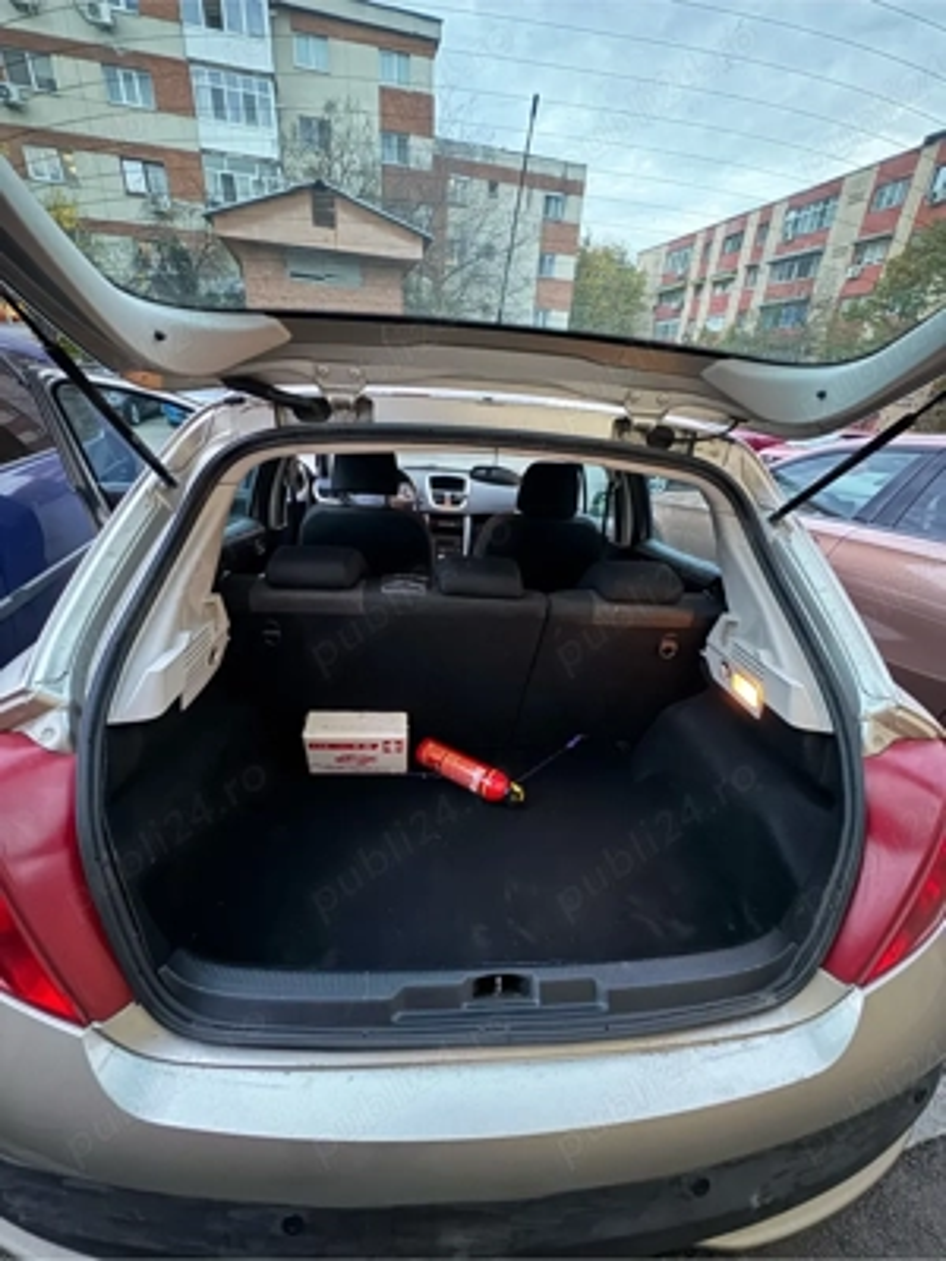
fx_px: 510
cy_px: 630
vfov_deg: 102.1
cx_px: 473
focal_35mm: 14
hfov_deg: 85.7
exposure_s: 1/27
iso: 3200
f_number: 2.2
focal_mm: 2.22
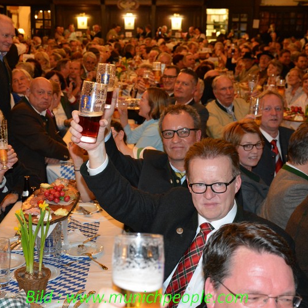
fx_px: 624
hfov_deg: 27.7
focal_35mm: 62
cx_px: 138
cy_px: 153
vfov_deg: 27.7
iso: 3200
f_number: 4.2
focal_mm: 32
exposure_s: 1/60
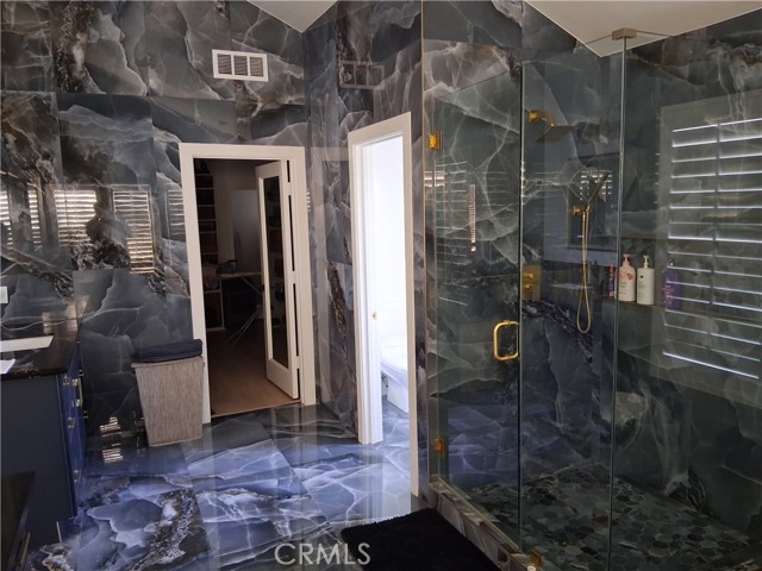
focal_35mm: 26
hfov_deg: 67.3
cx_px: 381
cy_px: 286
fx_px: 572
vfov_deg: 53.1
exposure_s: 1/30
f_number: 1.8
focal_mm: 3.98
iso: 500
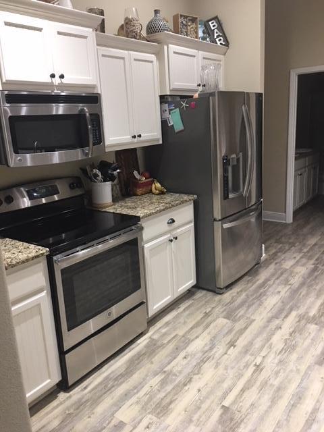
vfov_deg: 61.7
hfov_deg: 48.2
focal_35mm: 29
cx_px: 162
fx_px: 362
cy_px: 216
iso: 80
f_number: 2.2
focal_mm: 4.15
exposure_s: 1/15
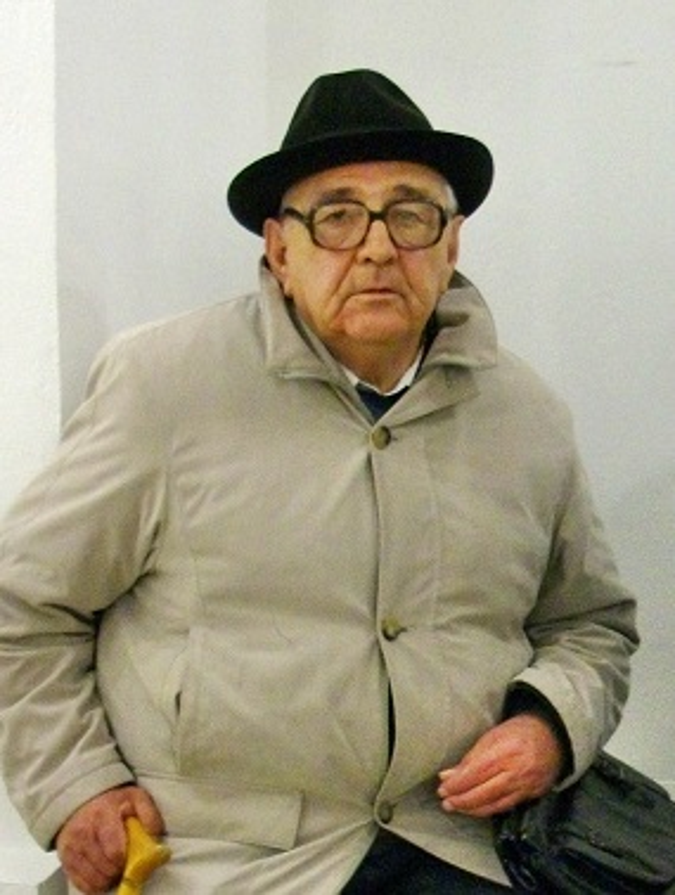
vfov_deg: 50.1
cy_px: 448
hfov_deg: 38.8
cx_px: 338
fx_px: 959
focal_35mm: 37
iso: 285
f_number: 2.8
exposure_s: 1/50
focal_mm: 6.2
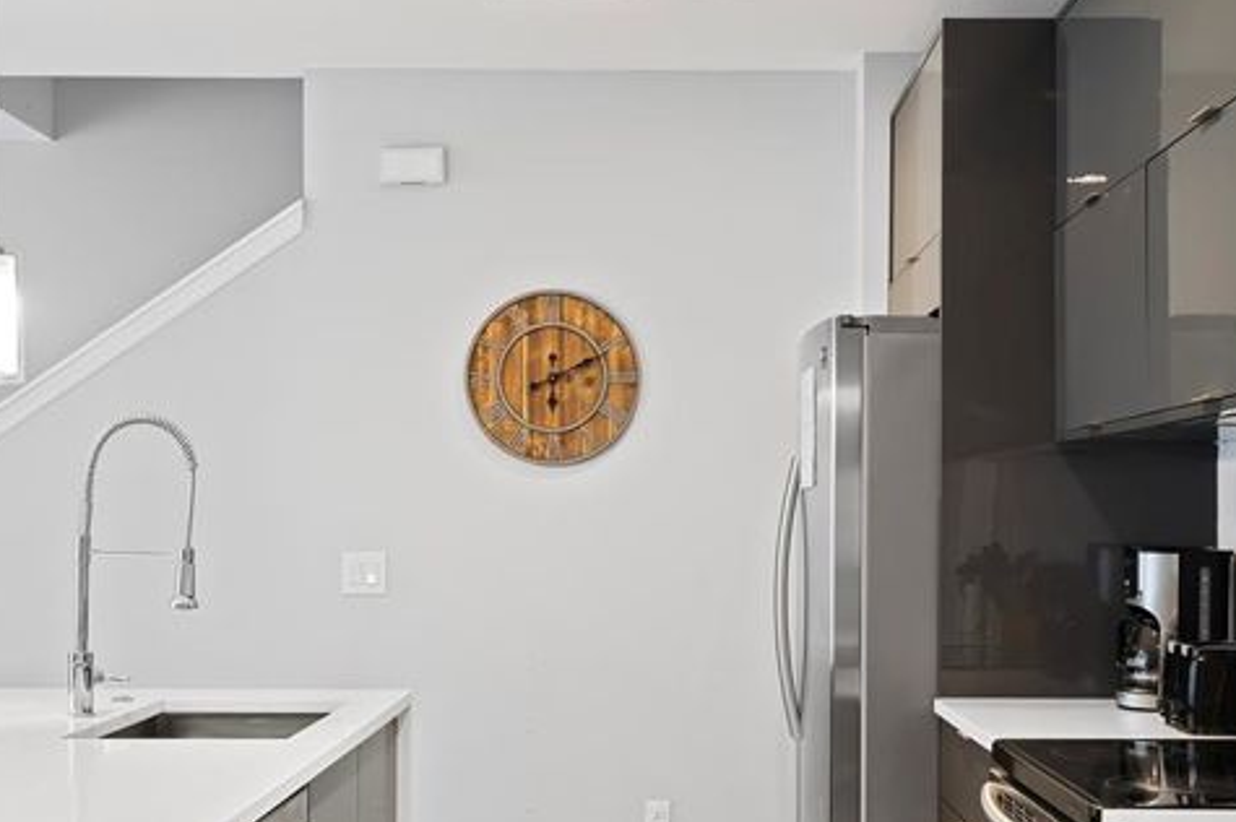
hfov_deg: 38.2
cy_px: 511
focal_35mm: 52
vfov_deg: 25.9
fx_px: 1784
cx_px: 652
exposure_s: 6
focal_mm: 35
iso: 100
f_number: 9
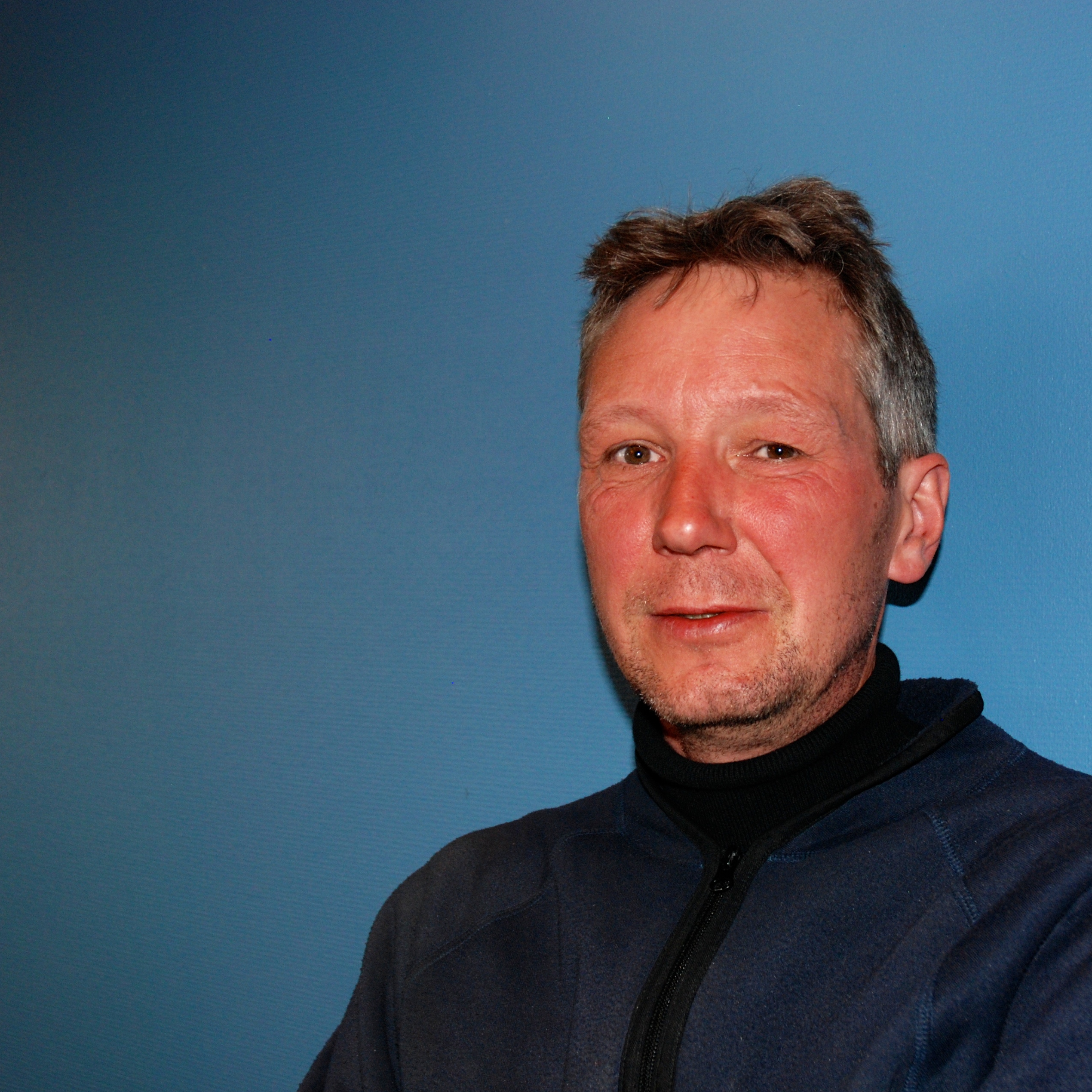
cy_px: 537
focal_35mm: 49
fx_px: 1736
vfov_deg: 34.9
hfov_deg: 34.7
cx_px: 700
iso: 400
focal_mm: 25
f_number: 4
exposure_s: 1/60
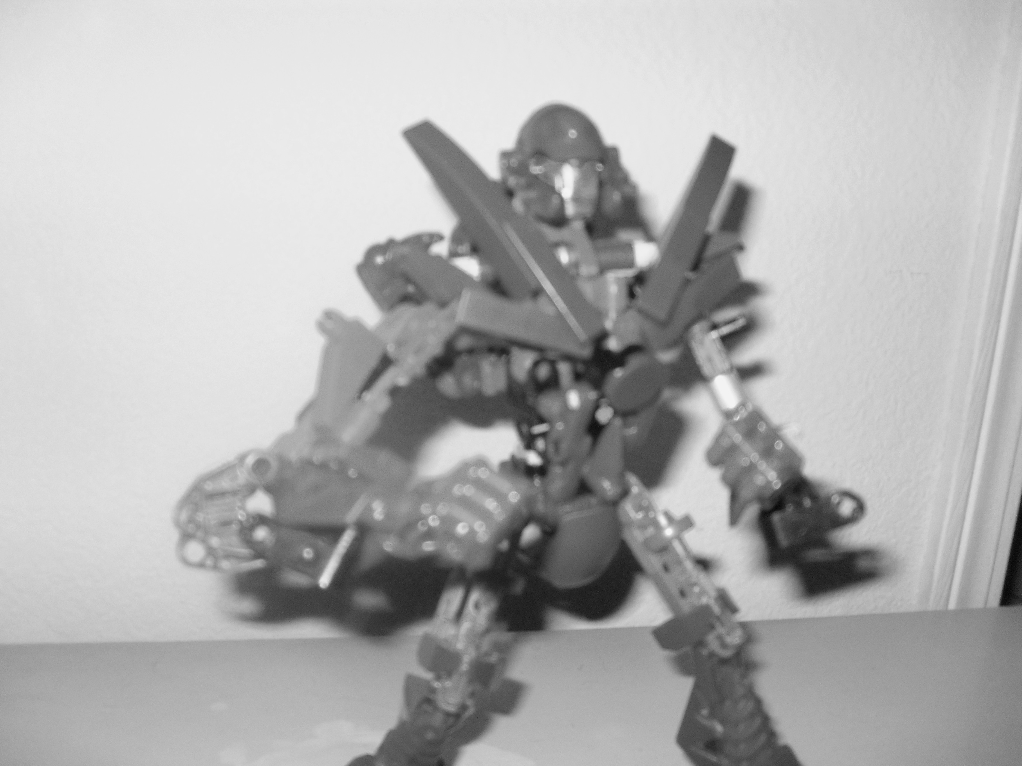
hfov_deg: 52.6
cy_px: 383
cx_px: 511
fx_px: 1033
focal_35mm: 35
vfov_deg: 40.7
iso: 200
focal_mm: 6.2
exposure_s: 1/45
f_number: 2.8
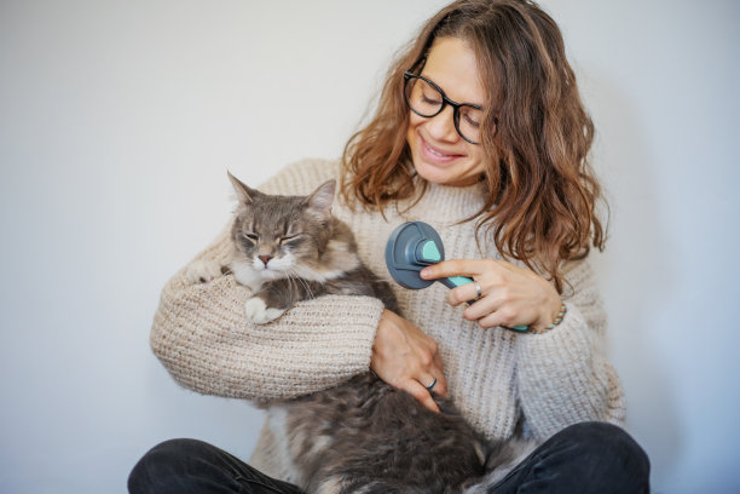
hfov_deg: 36.2
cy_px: 247
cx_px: 370
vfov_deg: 24.6
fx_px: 1130
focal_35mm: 55
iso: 100
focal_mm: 55
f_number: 2
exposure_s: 1/80
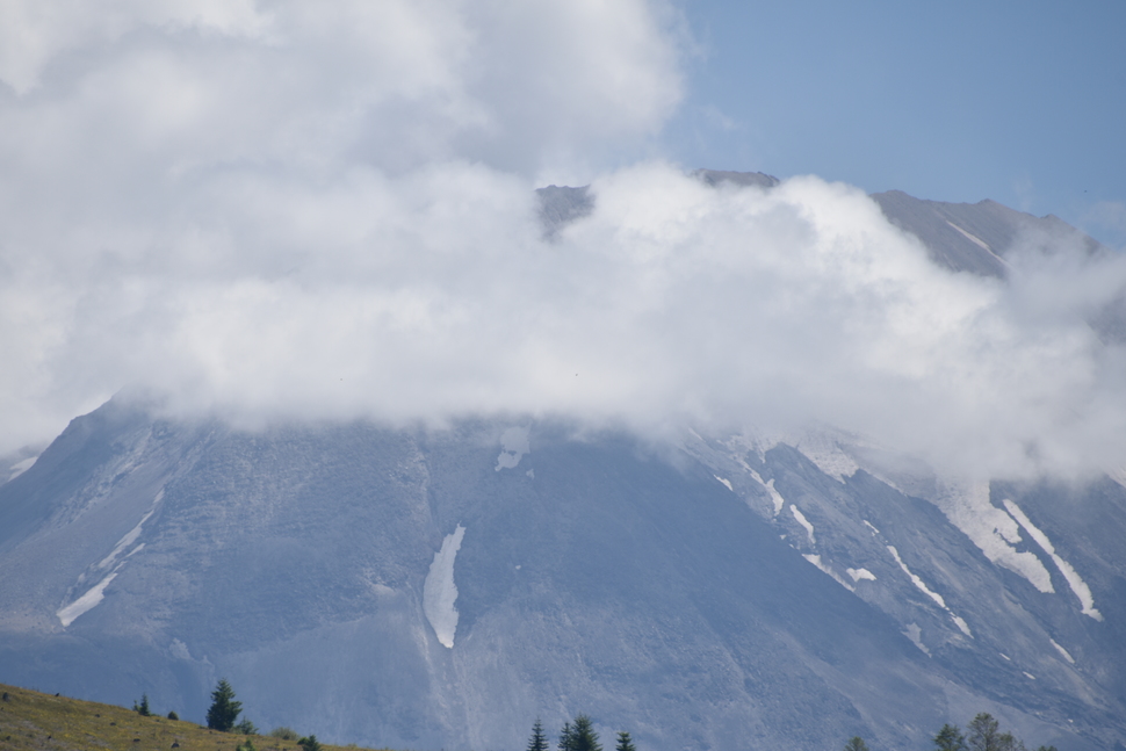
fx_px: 12387
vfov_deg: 3.5
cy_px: 485
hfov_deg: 5.2
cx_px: 469
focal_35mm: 396
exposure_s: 1/640
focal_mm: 300
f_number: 6.3
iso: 100
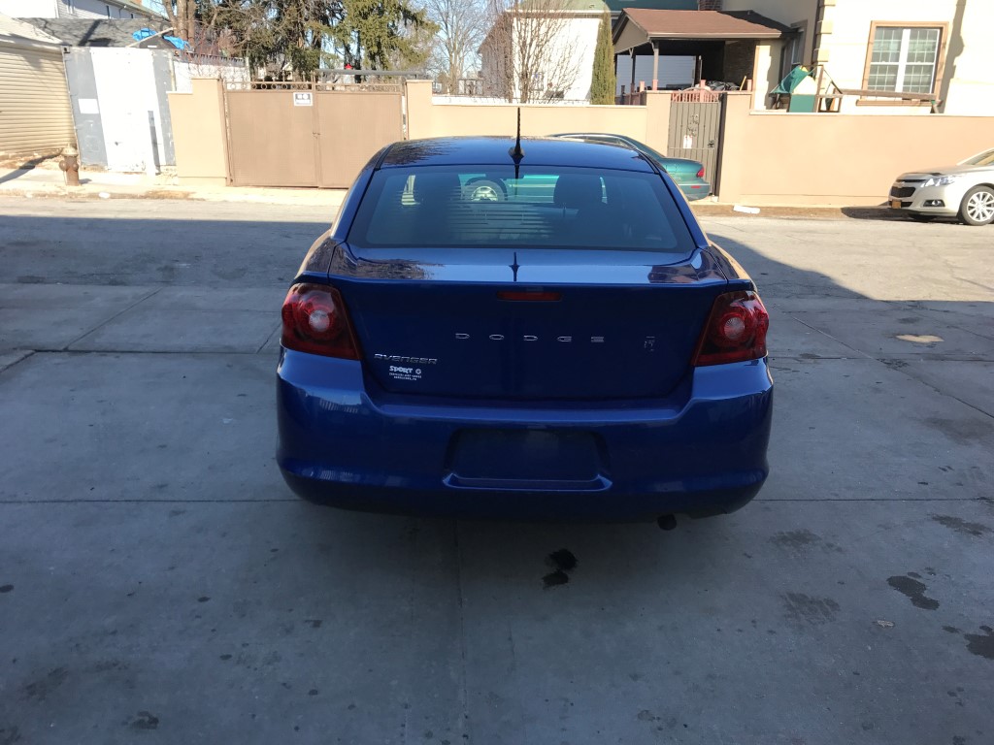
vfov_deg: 49.7
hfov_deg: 63.4
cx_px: 497
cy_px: 372
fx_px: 804
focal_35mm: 28
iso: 20
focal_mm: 3.99
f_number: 1.8
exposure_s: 1/921
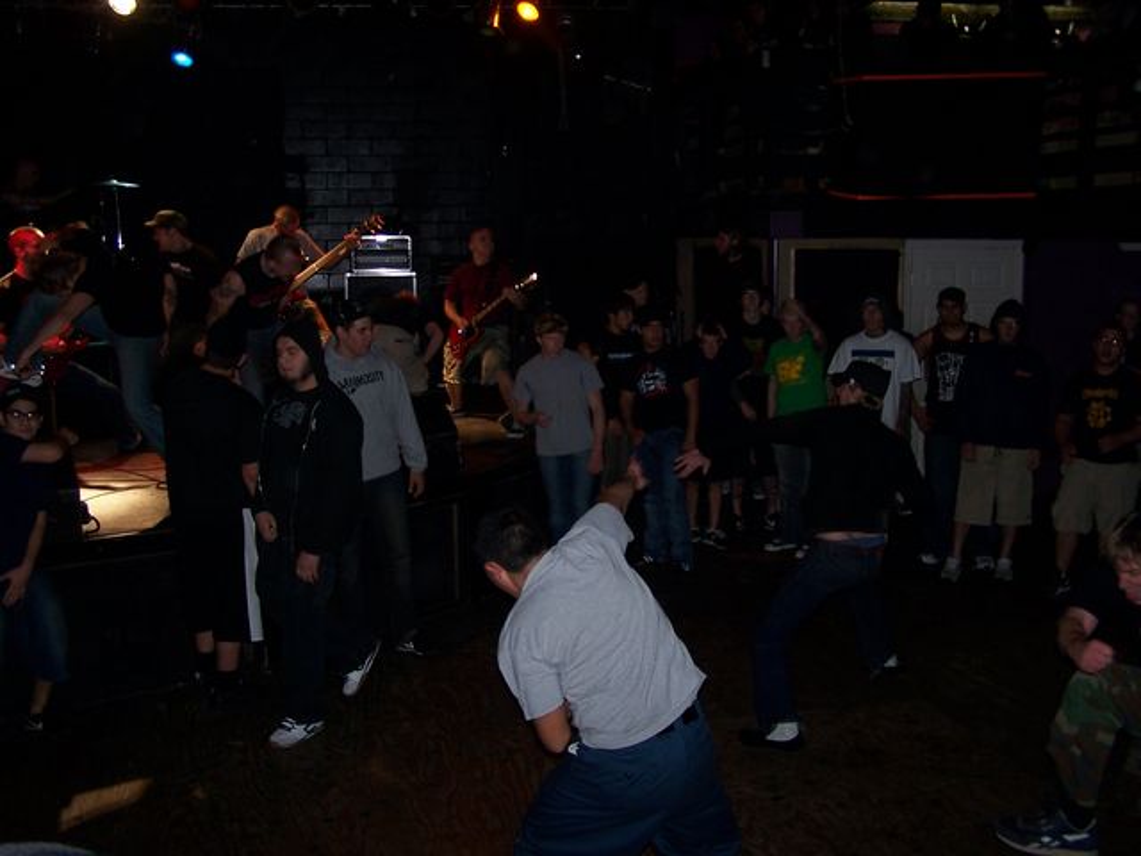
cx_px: 570
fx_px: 1253
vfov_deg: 37.7
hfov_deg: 49.0
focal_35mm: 38
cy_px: 428
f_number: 2.8
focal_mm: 6.3
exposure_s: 1/60
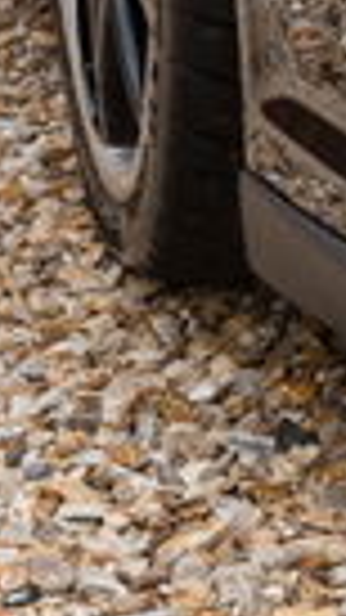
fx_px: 3362
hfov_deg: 5.6
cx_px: 876
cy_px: -297
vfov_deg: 10.1
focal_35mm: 206
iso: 250
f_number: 6.3
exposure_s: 1/60
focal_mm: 35
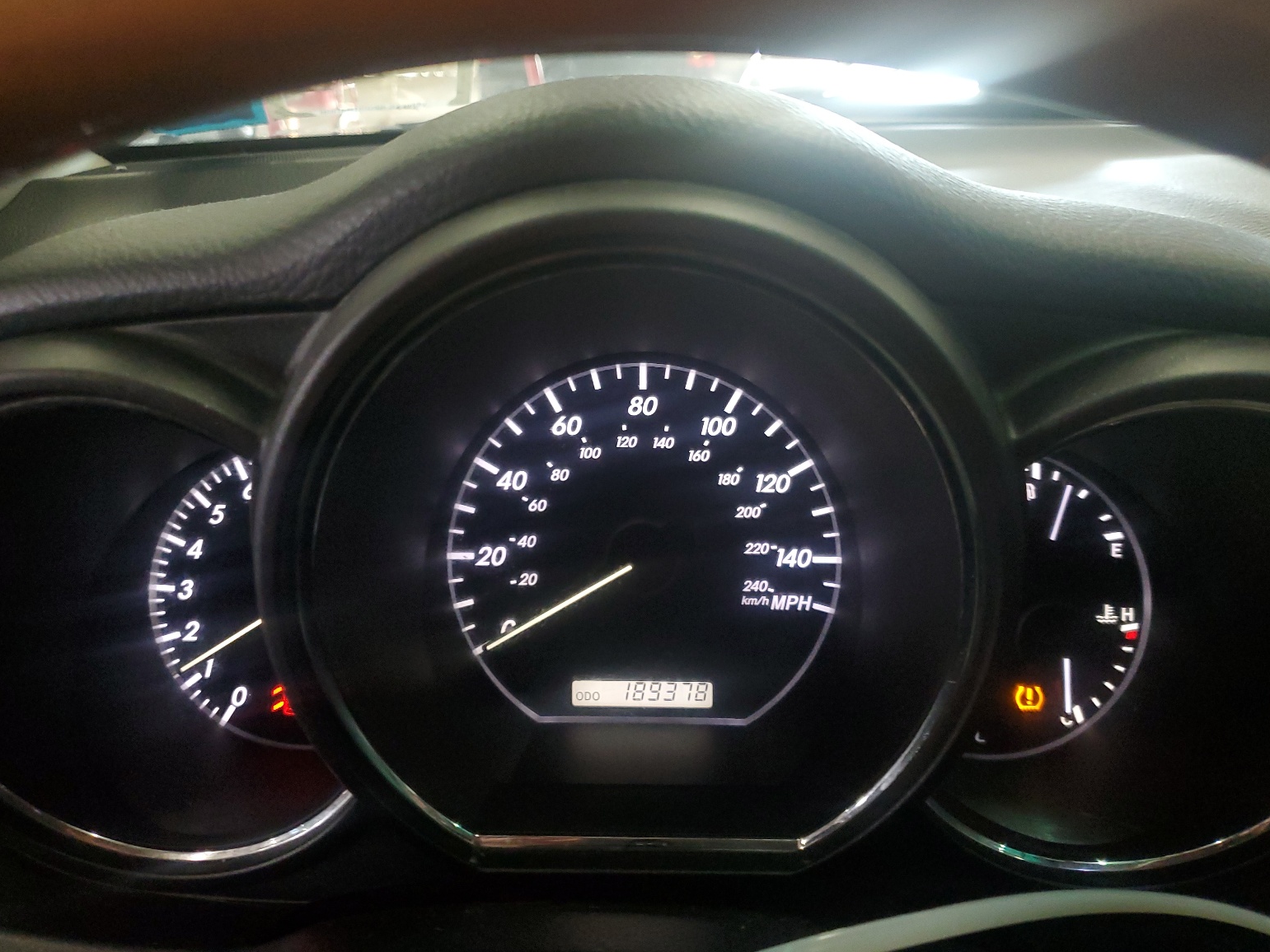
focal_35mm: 27
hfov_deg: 65.3
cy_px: 460
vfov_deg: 51.4
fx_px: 991
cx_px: 631
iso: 243
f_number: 1.5
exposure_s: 1/60.2
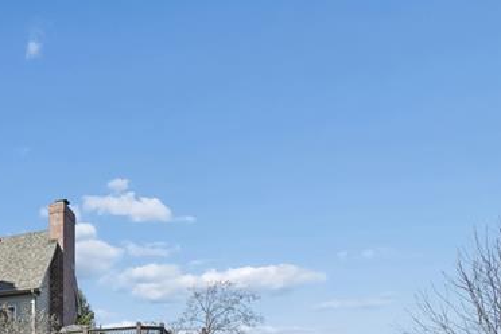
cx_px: -105
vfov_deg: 26.3
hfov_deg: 35.0
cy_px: 426
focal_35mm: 44
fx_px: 612
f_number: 8
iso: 400
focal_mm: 16
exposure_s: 1/1000
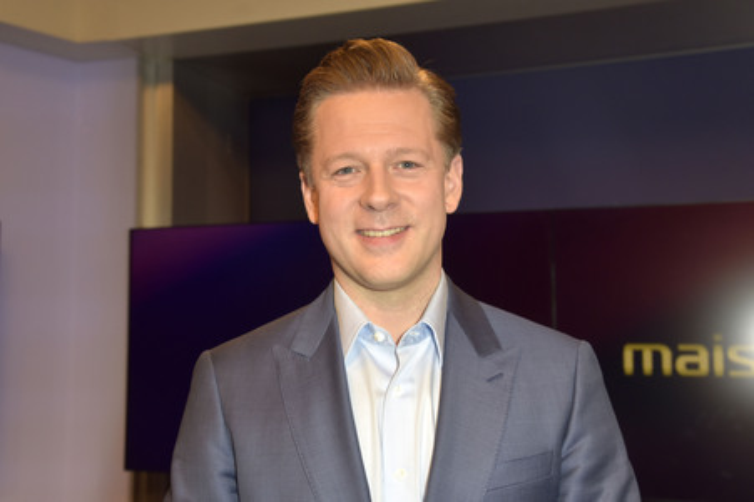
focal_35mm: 48
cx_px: 377
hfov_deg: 41.1
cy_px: 251
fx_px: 1005
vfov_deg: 28.0
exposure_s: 1/200
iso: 1250
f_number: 6.3
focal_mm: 48
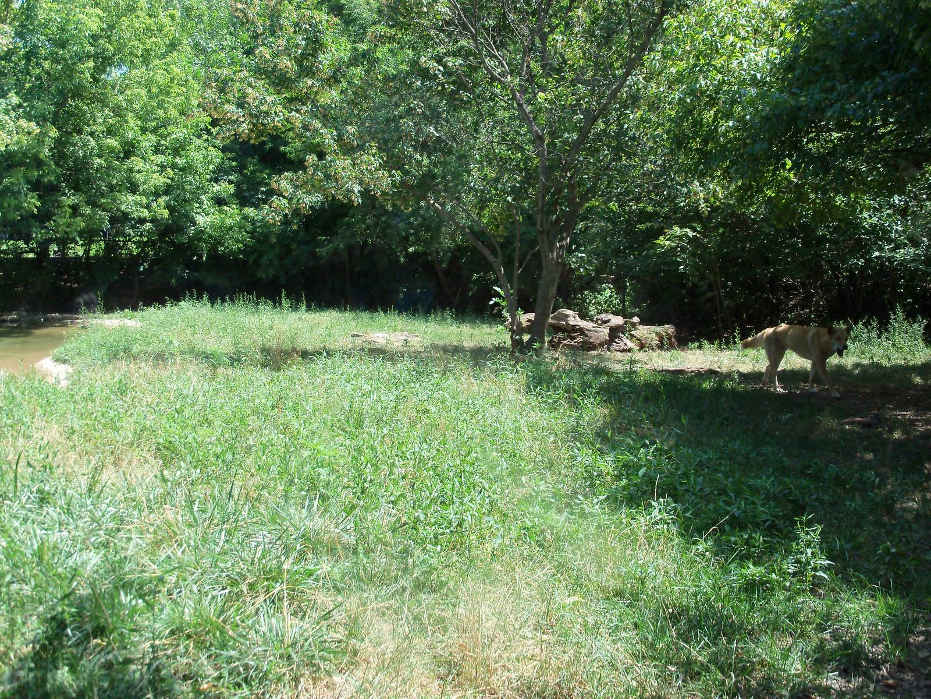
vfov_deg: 36.0
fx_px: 1076
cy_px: 350
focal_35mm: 40
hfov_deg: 46.8
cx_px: 466
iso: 80
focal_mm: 7.2
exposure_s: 1/320
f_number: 3.1
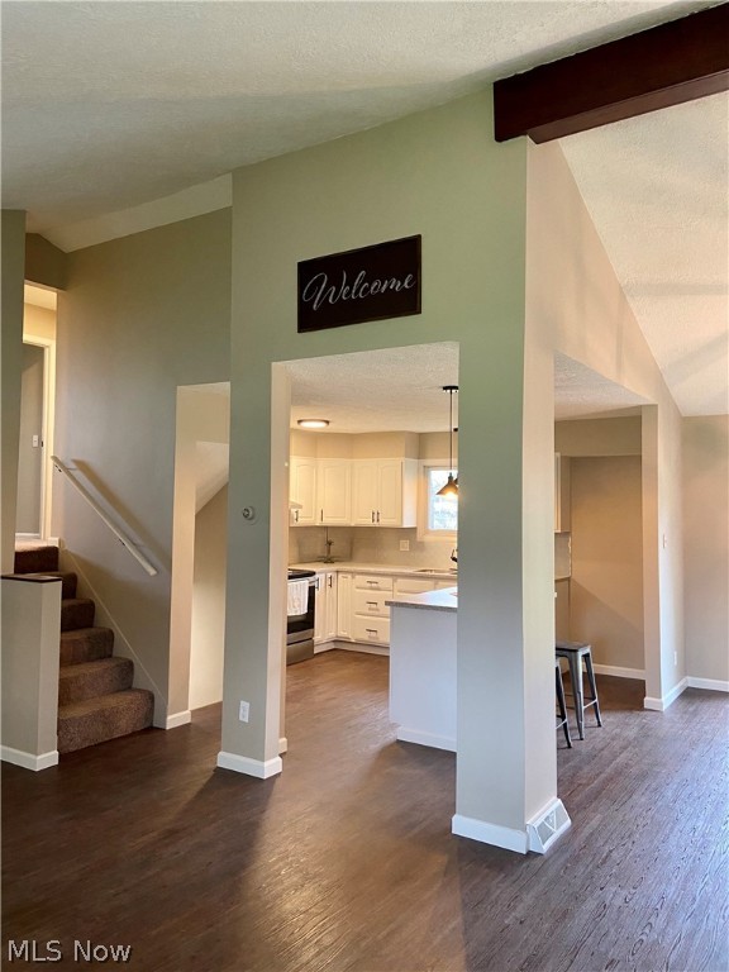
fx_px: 730
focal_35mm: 26
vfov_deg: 67.3
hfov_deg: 53.1
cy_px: 486
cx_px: 364
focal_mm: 4.25
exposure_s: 1/60
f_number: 1.8
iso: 250
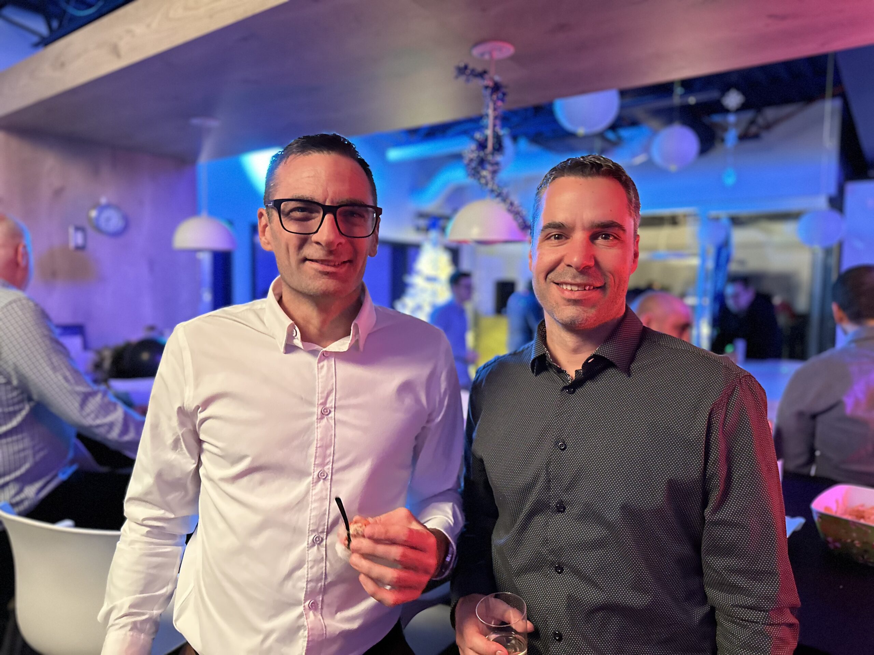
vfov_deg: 56.8
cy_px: 328
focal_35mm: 24
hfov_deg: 71.6
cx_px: 437
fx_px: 606
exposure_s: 1/30
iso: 1250
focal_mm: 6.86
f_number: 1.78
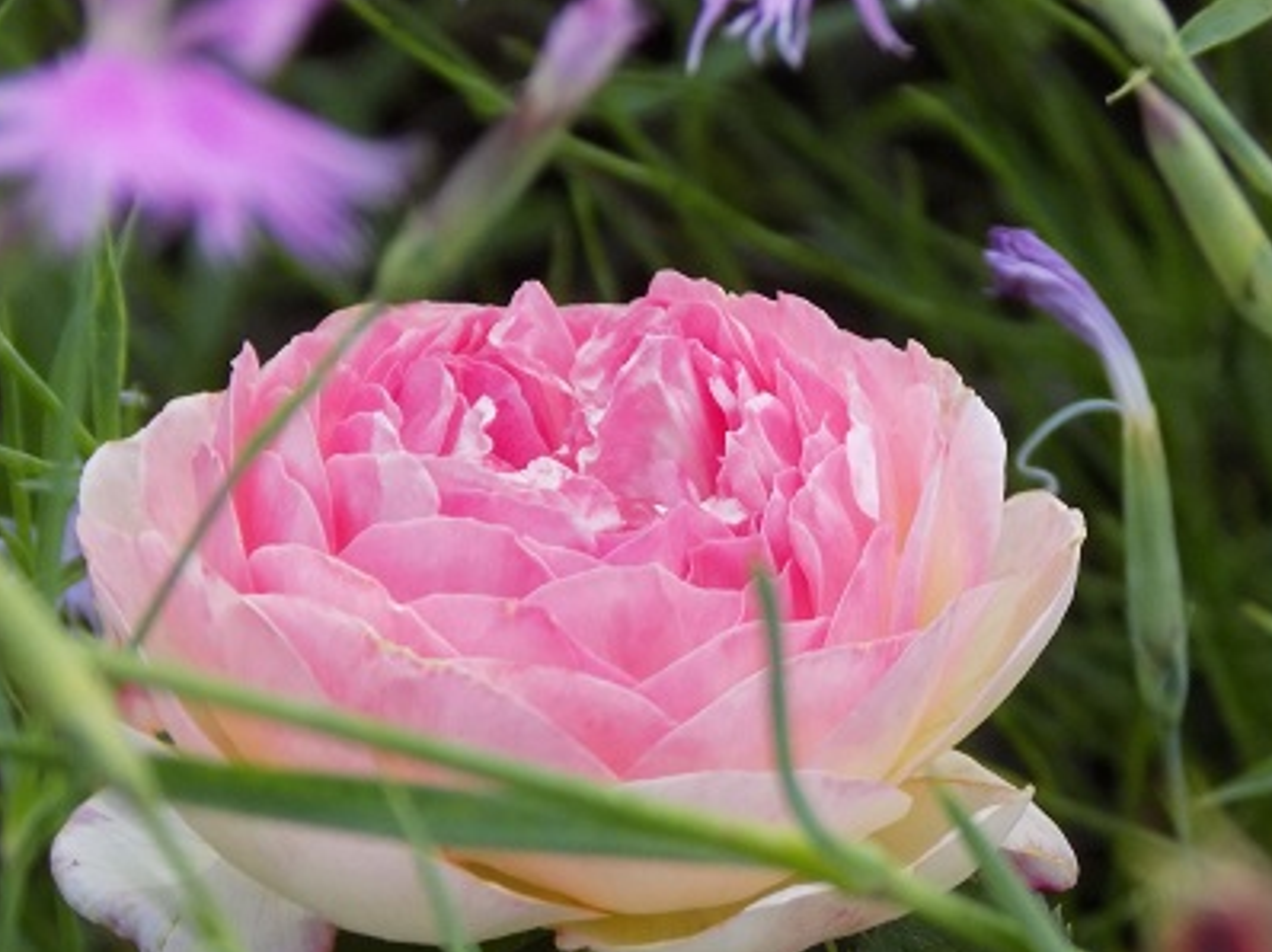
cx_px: 668
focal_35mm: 432
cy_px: 396
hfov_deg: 4.6
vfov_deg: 3.4
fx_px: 15865
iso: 180
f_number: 5.9
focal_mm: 63.7
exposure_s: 1/60
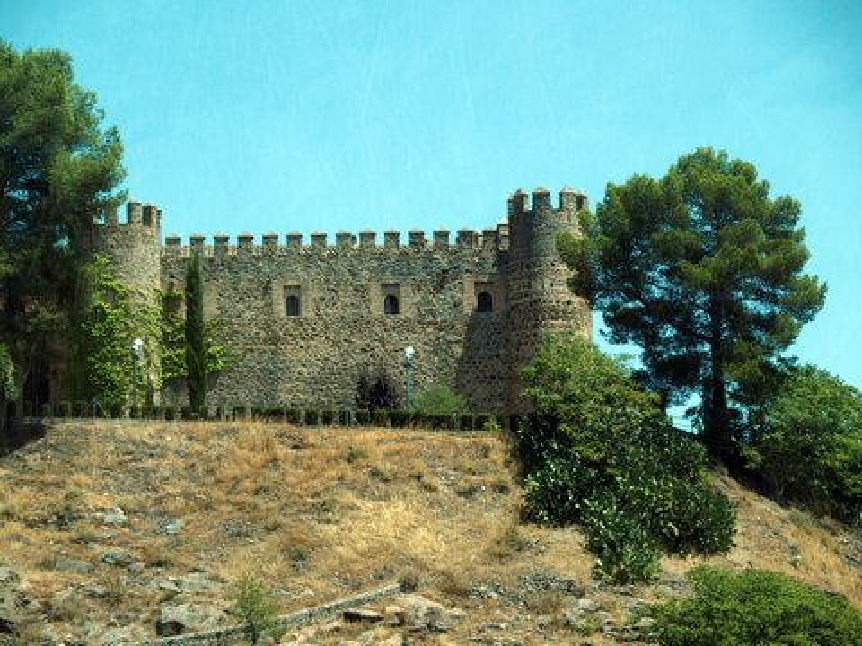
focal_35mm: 150
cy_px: 323
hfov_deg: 13.2
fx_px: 3735
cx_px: 431
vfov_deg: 9.9
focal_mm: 31.8
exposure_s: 1/400
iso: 100
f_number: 3.5
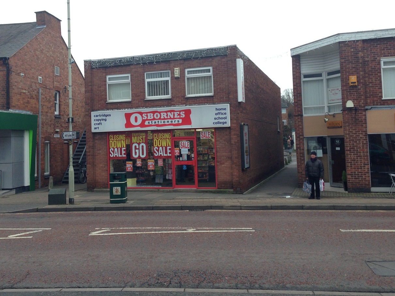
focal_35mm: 41
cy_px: 115
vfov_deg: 35.0
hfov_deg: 45.7
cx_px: 182
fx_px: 468
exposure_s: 1/168
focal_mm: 4.12
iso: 50
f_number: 2.4
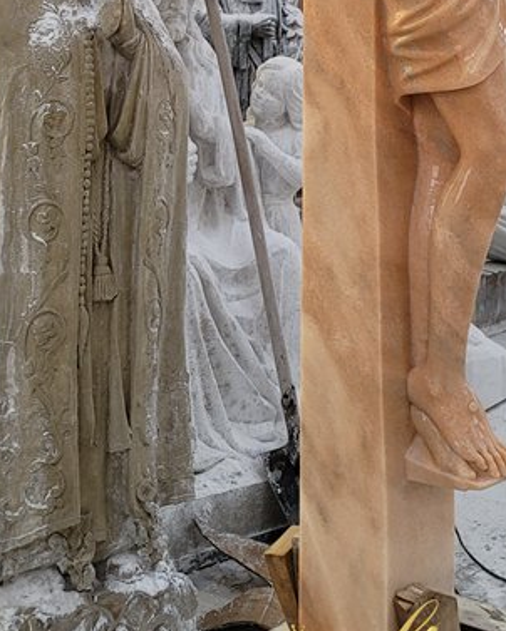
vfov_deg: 25.8
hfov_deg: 22.0
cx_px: 387
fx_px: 1291
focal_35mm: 69
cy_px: -26
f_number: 1.8
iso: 200
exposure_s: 1/100
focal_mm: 7
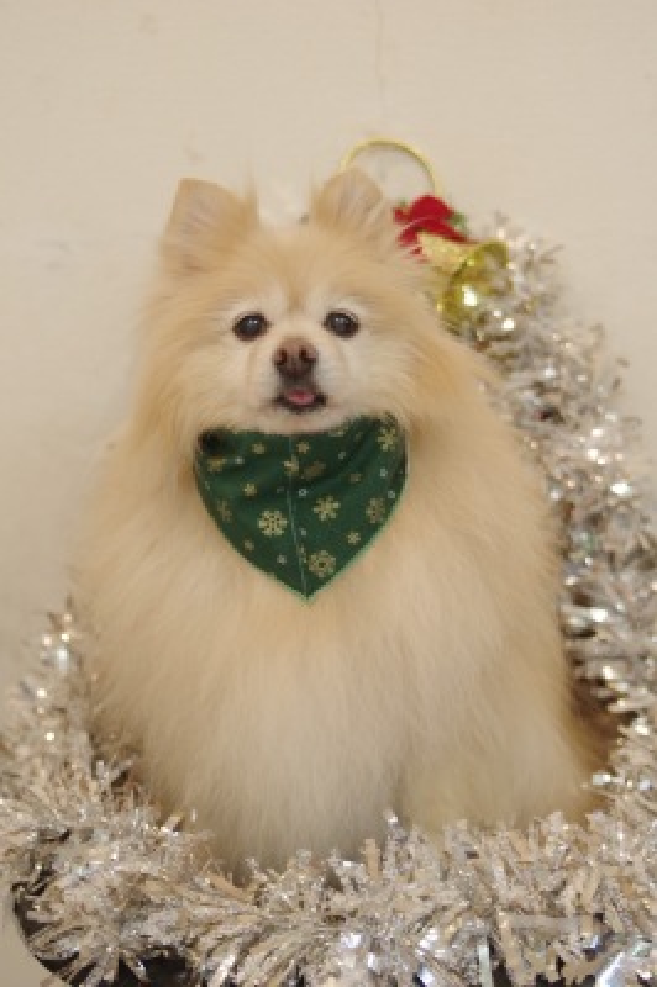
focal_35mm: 64
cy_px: 494
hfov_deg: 21.2
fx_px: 1755
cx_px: 328
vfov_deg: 31.4
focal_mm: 43
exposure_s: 1/80
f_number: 2.8
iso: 800
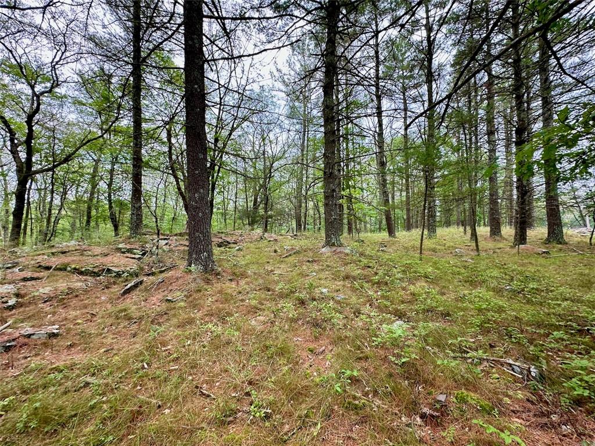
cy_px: 223
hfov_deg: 102.1
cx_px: 298
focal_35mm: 14
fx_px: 241
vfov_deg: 85.7
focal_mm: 2.22
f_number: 2.2
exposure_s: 1/146
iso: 40
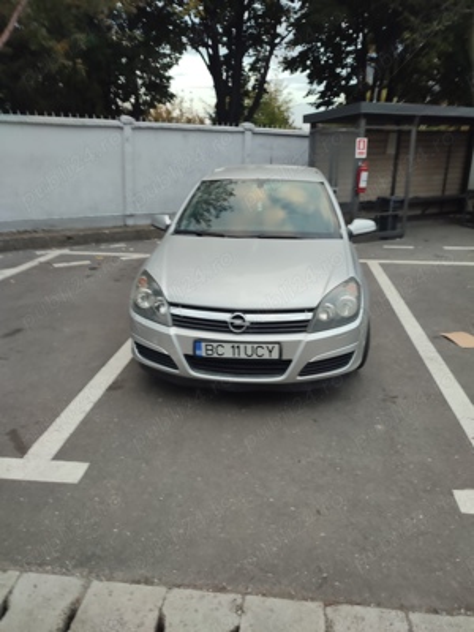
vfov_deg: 69.4
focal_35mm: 25
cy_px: 316
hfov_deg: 54.9
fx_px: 456
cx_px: 237
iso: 105
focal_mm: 6.04
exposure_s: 1/33
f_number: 1.9
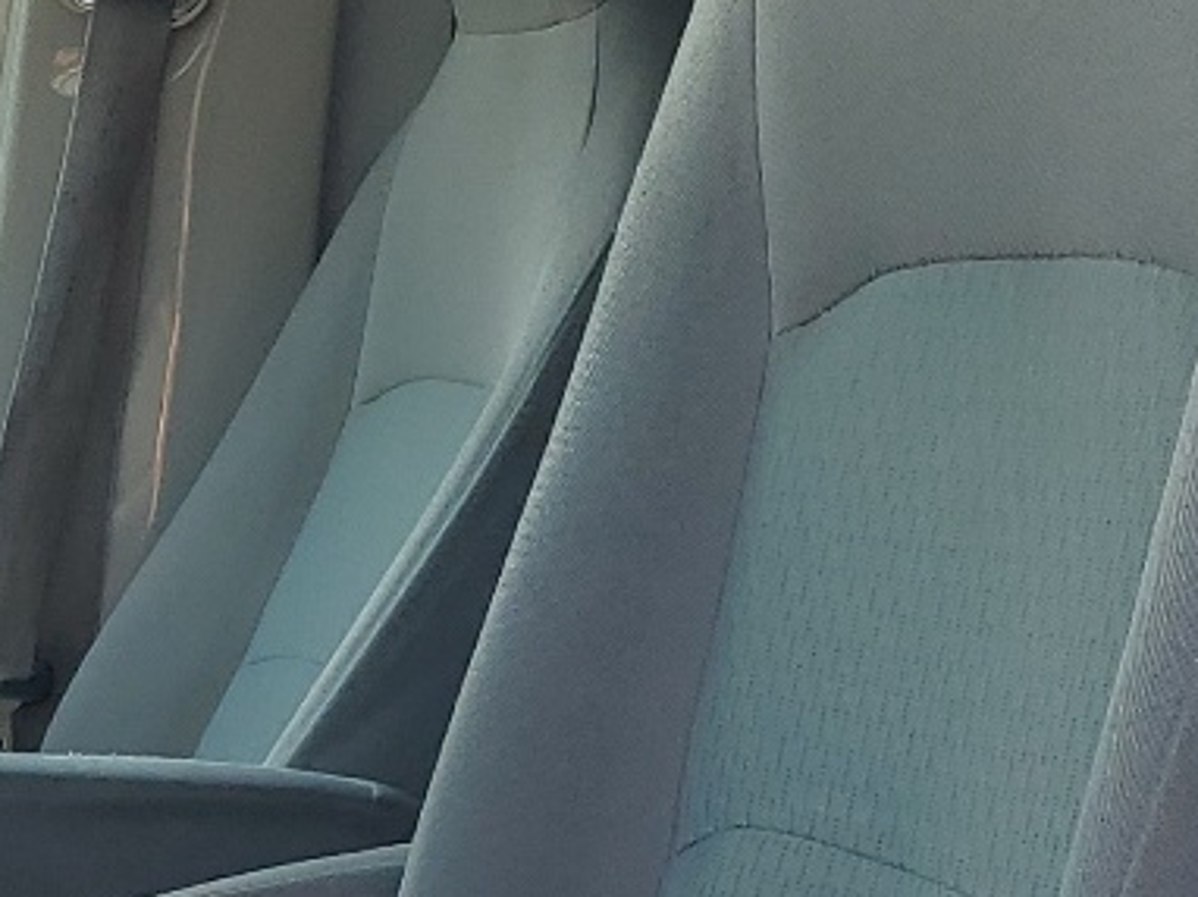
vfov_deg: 13.4
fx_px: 3770
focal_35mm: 109
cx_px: -662
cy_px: 841
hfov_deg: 16.3
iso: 50
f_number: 1.5
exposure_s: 1/526
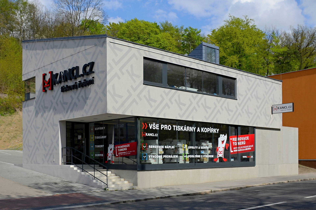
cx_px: 158
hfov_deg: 67.4
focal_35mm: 27
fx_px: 237
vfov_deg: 47.9
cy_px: 105
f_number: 8
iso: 100
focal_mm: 18
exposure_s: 1/500
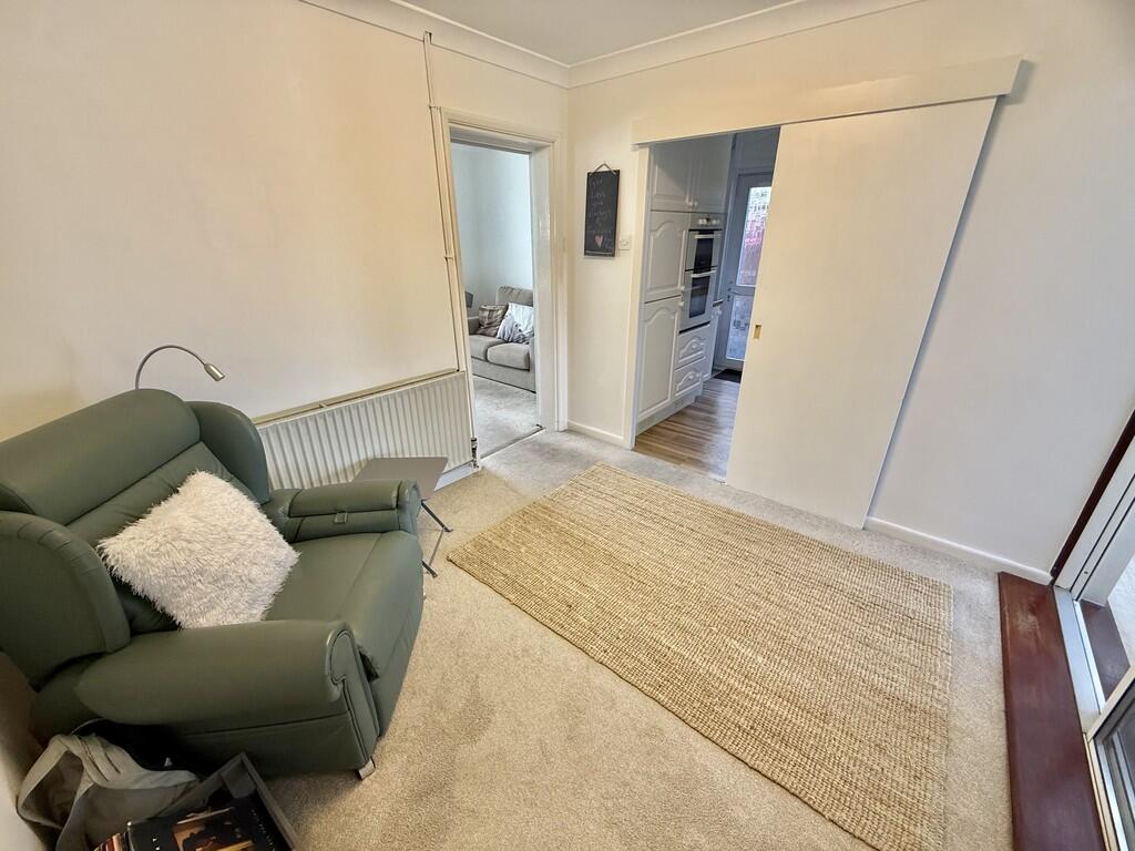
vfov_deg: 85.7
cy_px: 426
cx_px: 568
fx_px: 459
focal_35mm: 14
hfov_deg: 102.1
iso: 200
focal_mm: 2.22
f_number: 2.2
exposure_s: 1/100
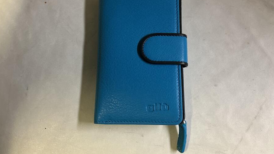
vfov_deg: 36.6
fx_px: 232
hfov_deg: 61.0
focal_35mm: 32
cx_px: 137
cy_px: 65
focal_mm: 3
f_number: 1.8
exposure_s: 1/50
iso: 125
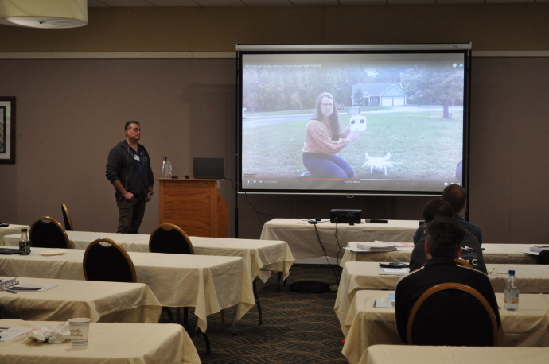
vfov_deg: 20.1
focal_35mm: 68
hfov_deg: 29.9
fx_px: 1028
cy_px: 182
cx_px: 274
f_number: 5.3
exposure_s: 1/30
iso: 1400
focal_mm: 45
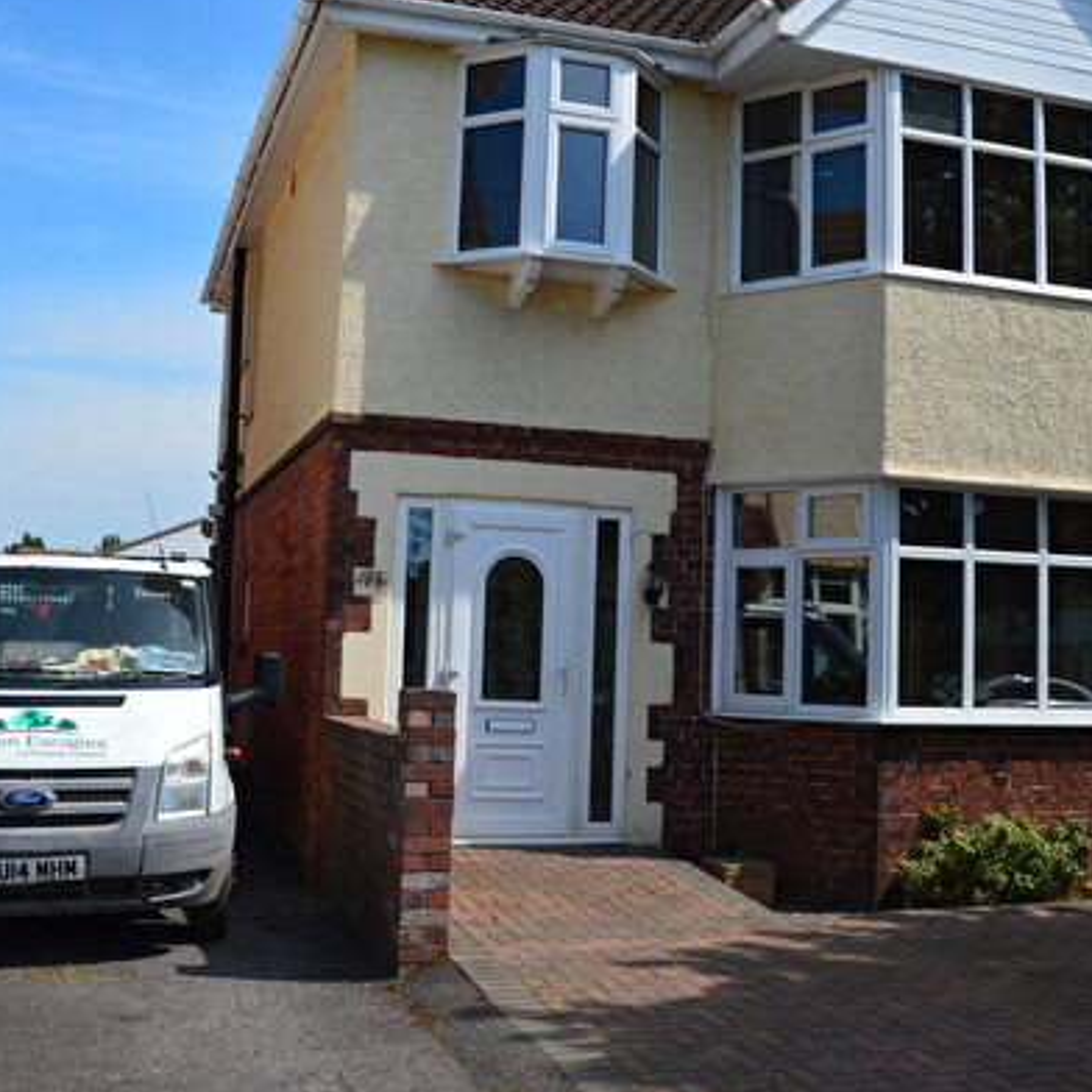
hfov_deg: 40.9
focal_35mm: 41
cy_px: 474
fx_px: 1463
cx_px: 604
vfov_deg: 40.8
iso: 400
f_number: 11
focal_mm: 18
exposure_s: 1/500
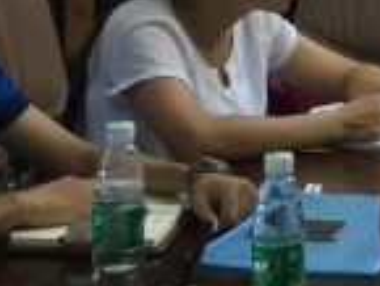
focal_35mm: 160
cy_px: -142
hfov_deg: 11.2
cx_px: 742
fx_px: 1758
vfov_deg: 9.1
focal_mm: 4.15
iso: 40
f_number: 2.2
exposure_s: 1/15
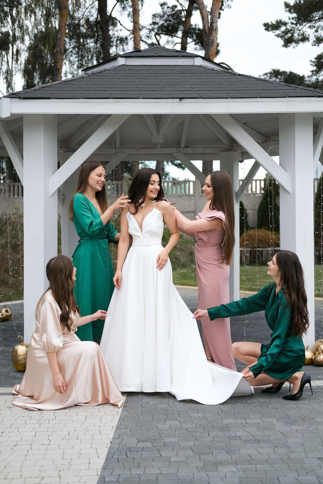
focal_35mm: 53
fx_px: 713
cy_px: 242
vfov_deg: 37.5
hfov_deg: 25.5
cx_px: 162
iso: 160
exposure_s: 1/950
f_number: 2
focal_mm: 35
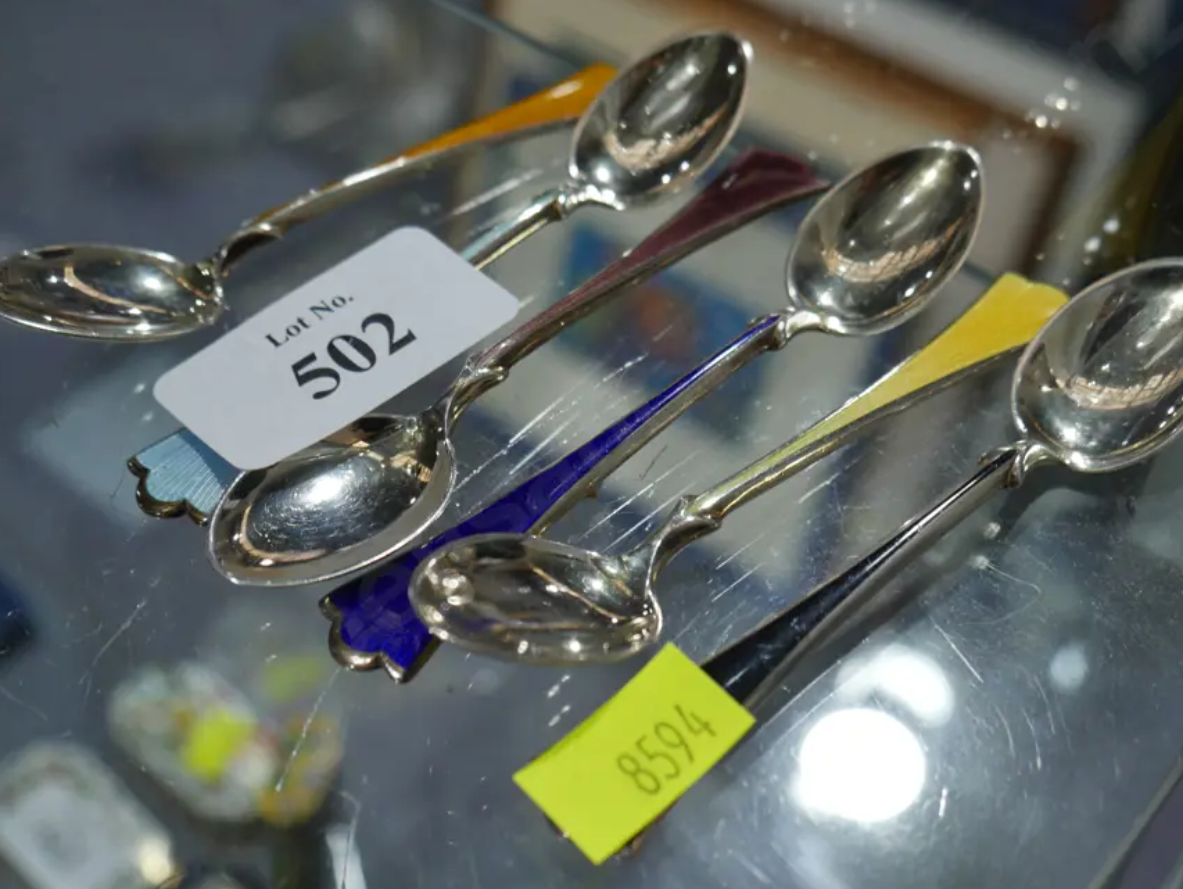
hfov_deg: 39.6
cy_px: 428
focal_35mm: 48
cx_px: 612
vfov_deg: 30.3
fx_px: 1642
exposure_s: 1/60
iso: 250
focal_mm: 20
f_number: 4.5
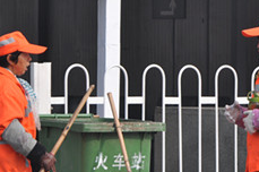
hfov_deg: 5.0
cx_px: 231
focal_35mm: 413
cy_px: 96
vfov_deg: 3.3
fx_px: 2969
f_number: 5.6
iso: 200
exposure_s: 1/500
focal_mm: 105
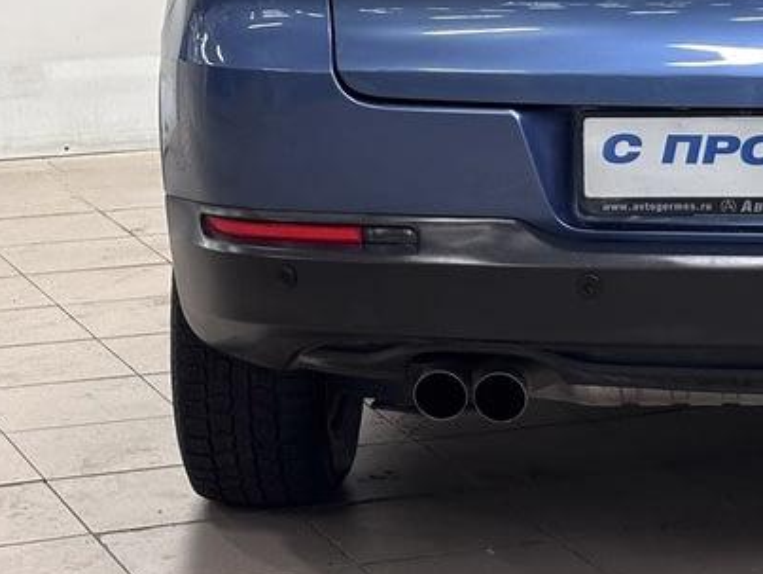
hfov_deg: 16.6
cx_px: 771
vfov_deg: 12.6
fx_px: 2559
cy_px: -37
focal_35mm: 116
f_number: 1.6
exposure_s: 1/50
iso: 64
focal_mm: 5.96
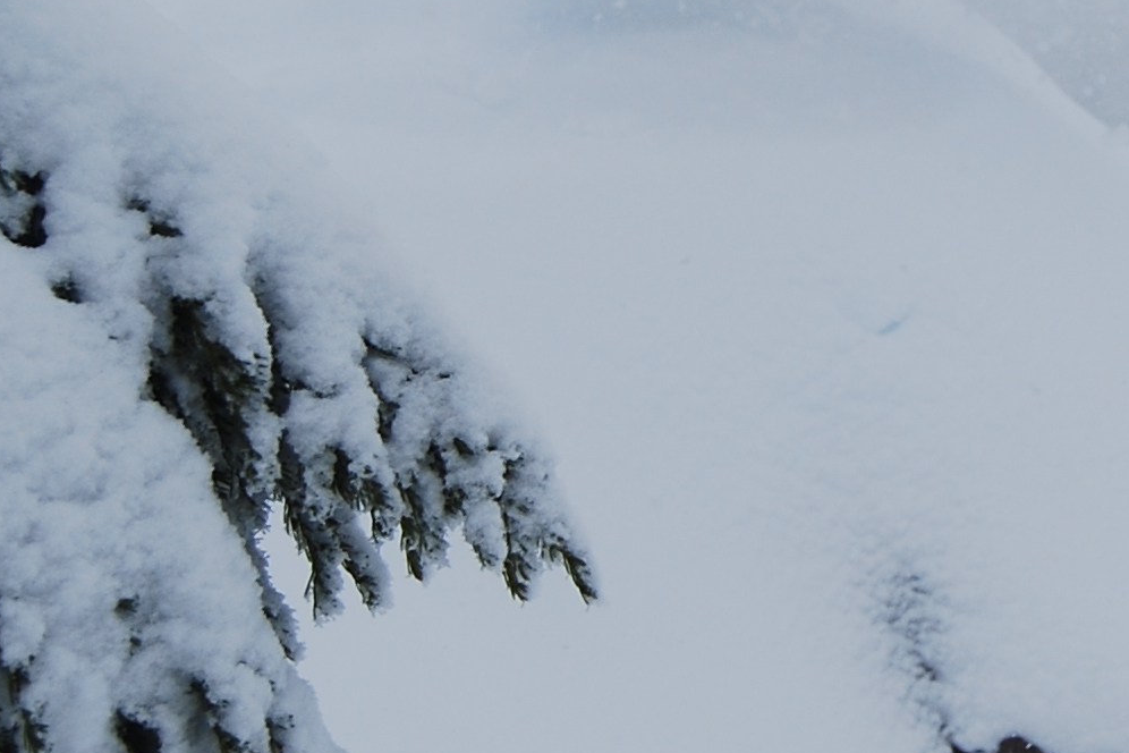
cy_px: 116
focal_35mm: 111
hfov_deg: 18.0
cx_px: 1131
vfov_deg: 12.3
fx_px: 3479
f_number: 4
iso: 110
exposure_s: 1/1000
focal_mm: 19
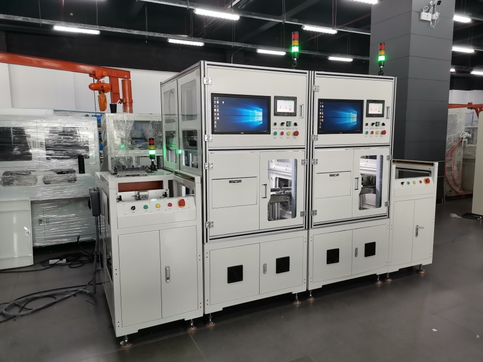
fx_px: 363
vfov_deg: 53.1
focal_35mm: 26
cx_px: 242
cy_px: 181
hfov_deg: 67.3
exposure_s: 1/100
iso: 320
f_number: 1.8
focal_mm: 4.75
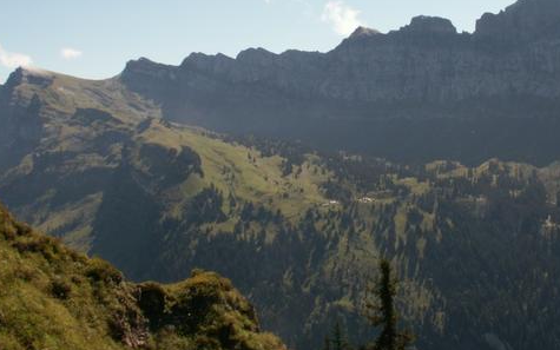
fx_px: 763
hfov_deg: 40.0
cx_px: 348
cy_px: 90
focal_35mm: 50
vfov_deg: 25.5
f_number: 8
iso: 50
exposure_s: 1/160
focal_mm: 5.86
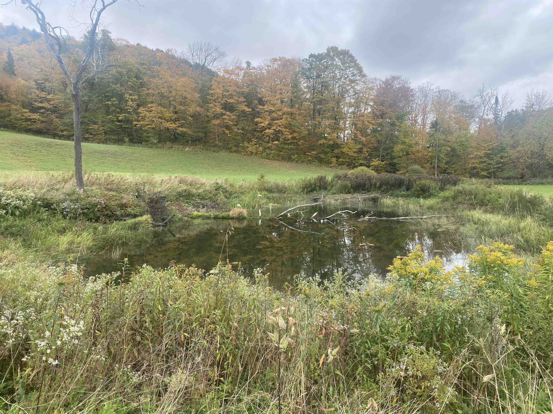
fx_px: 415
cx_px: 276
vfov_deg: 53.1
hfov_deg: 67.3
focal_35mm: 26
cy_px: 207
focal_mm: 4.25
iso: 32
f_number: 1.8
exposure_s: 1/280
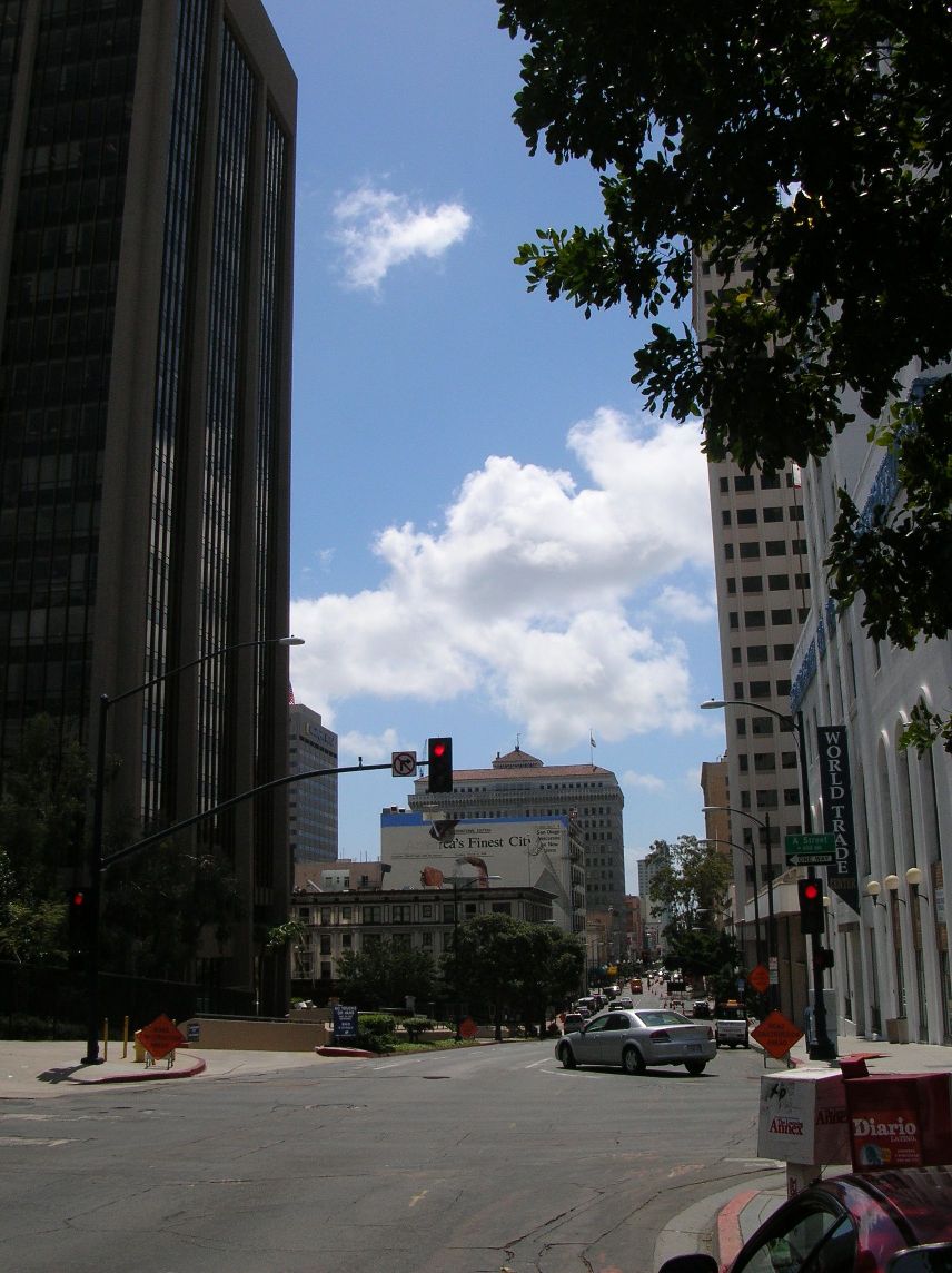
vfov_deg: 52.7
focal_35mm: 35
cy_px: 636
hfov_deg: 40.6
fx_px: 1285
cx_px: 476
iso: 50
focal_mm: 5.8
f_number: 5.6
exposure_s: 1/671
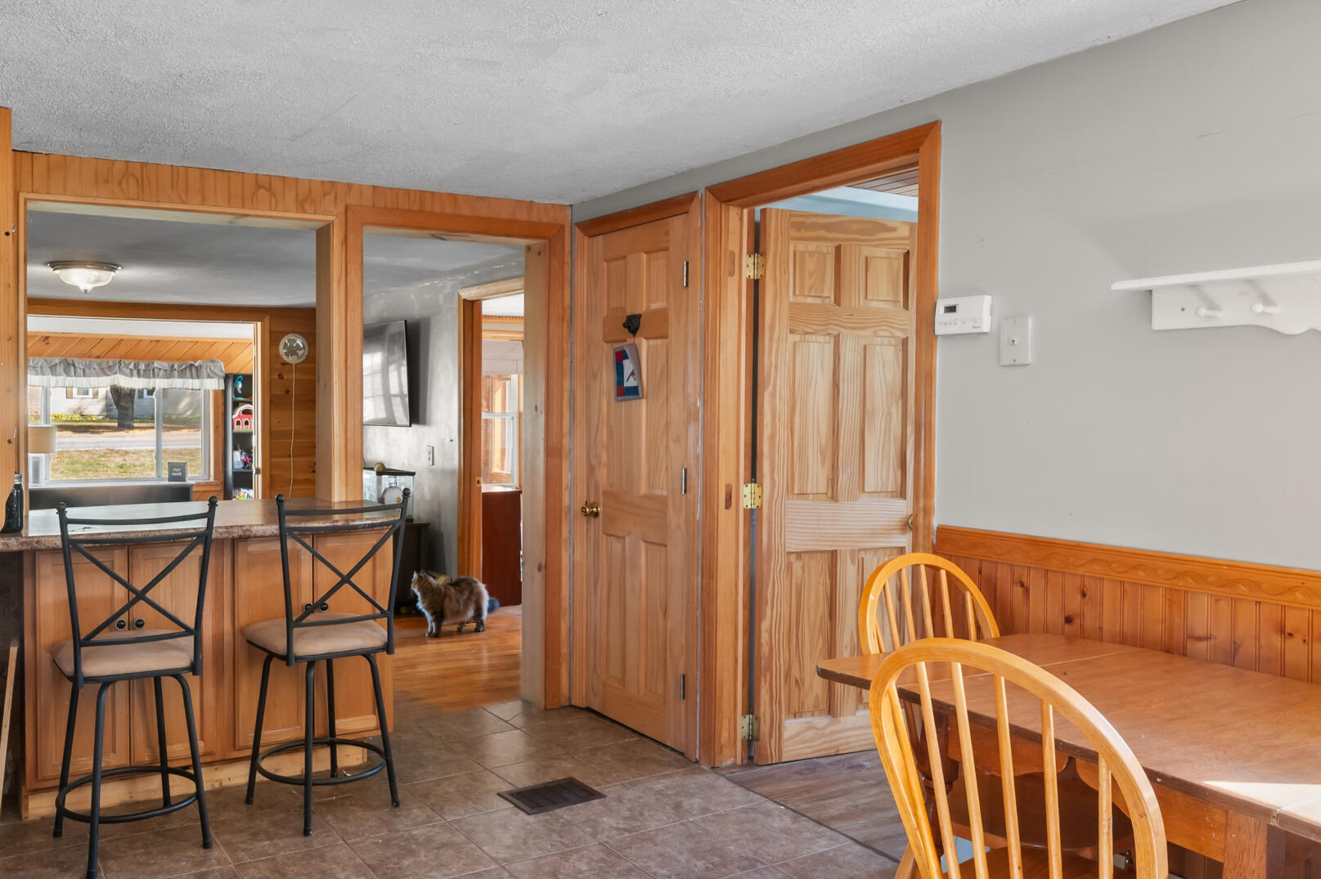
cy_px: 402
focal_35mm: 26
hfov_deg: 67.1
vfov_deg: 49.5
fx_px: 954
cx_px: 416
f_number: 9
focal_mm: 14
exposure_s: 1/3
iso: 320
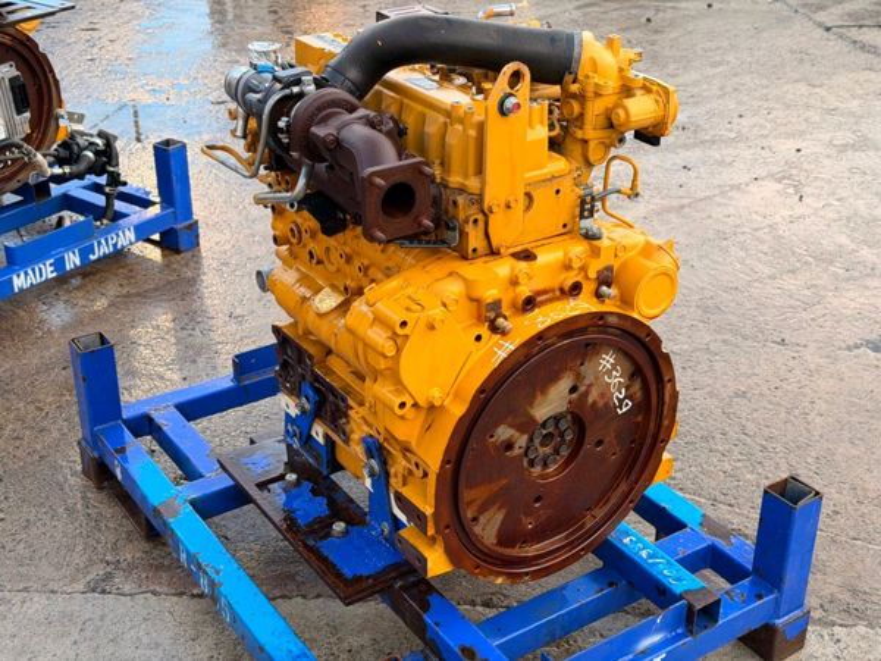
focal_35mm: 48
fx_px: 1222
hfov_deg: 39.7
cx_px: 440
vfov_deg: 30.3
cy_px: 330
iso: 64
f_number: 1.78
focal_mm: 6.76
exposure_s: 1/272
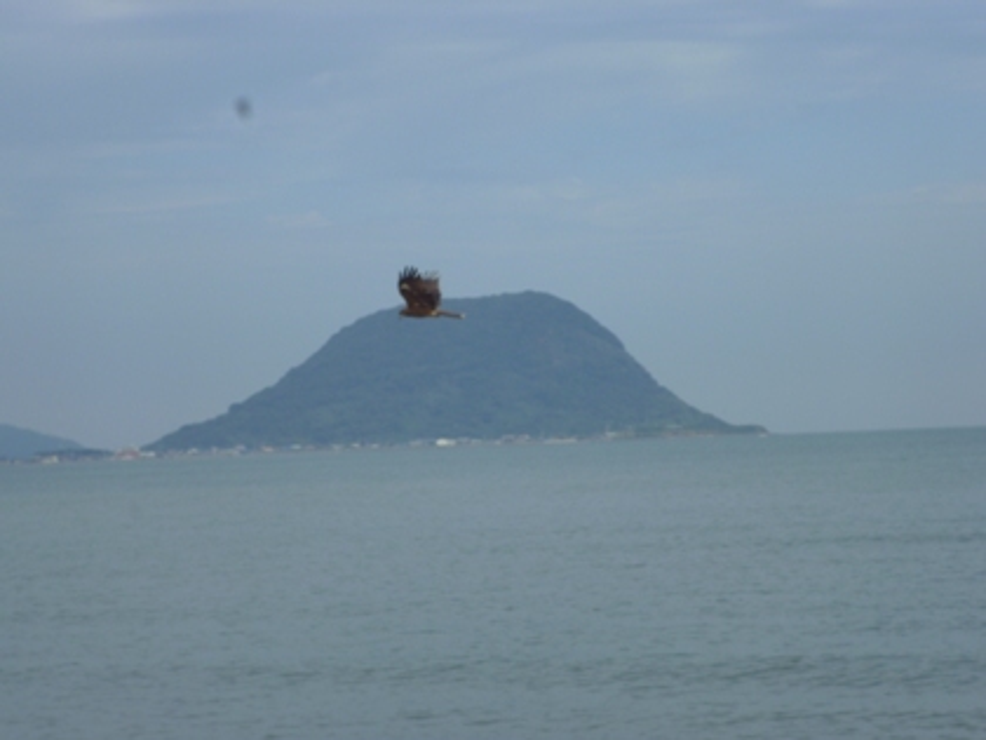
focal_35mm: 112
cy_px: 370
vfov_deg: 13.2
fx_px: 3190
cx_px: 493
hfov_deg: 17.6
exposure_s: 1/500
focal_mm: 20
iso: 100
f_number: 6.5
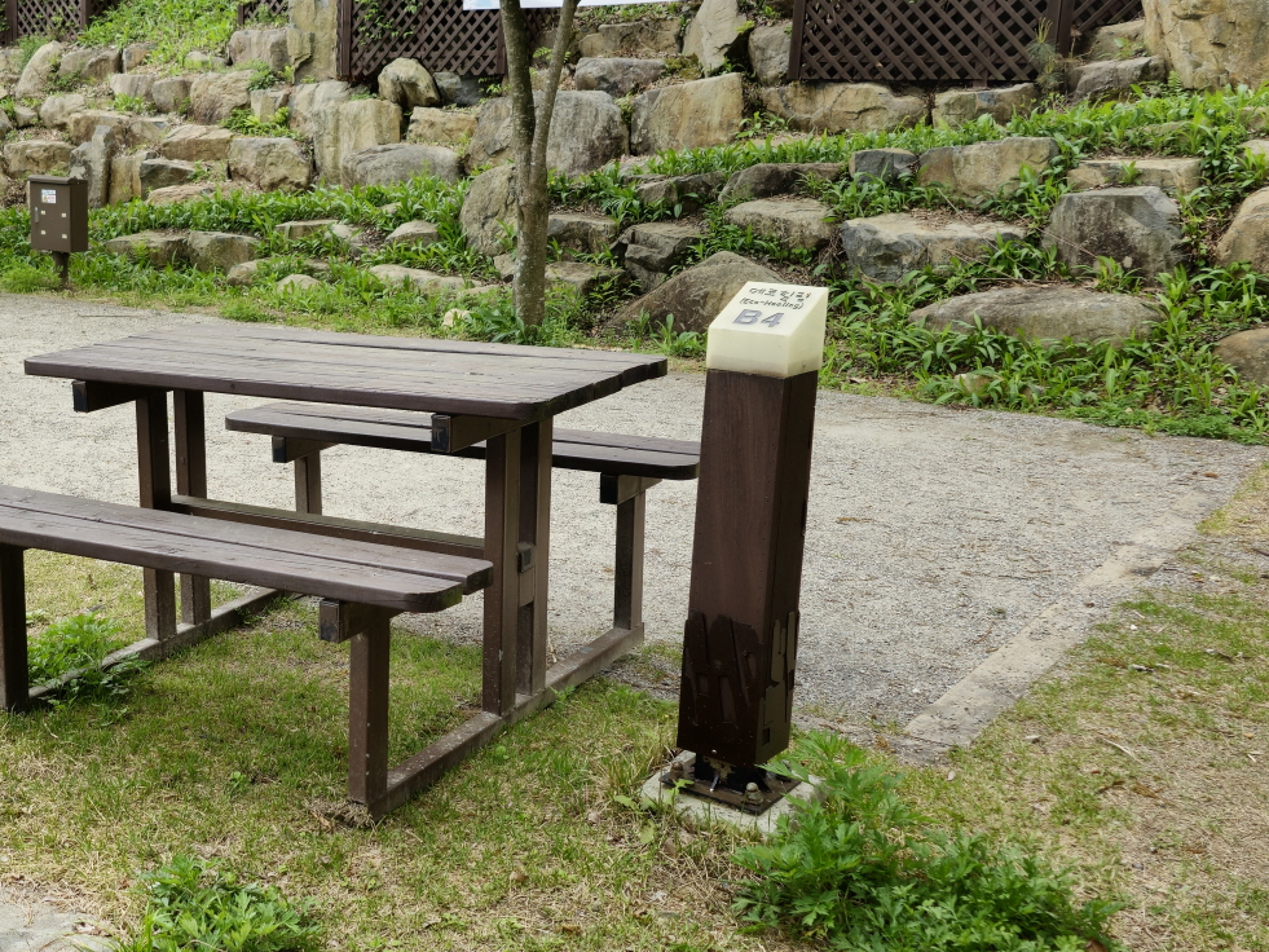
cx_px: 230
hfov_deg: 40.1
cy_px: 429
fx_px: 1650
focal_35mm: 45
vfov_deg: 32.2
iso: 16
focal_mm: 6.3
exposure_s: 1/120
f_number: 1.7
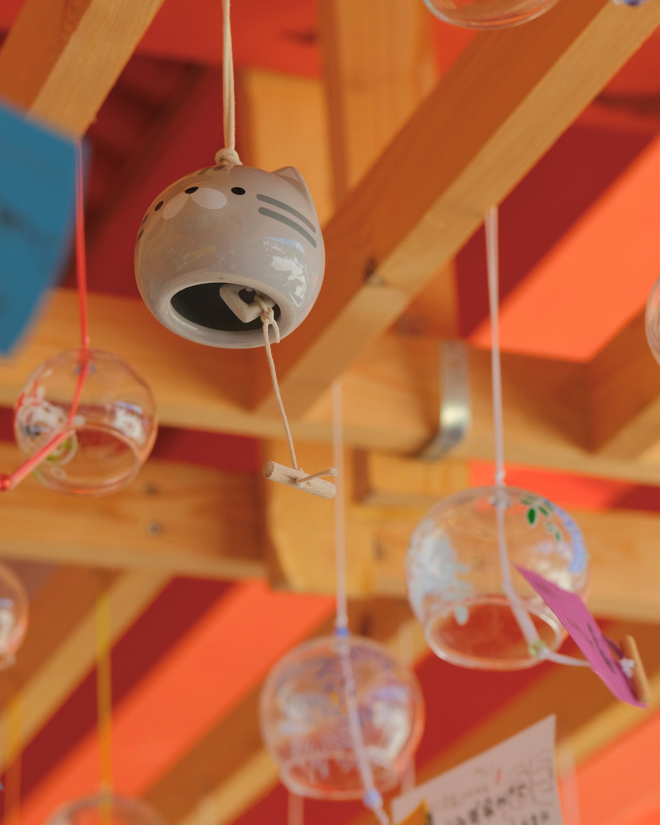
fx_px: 2906
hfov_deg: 13.0
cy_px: 433
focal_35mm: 119
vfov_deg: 16.2
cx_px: 330
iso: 800
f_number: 5.6
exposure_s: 1/400
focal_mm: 70
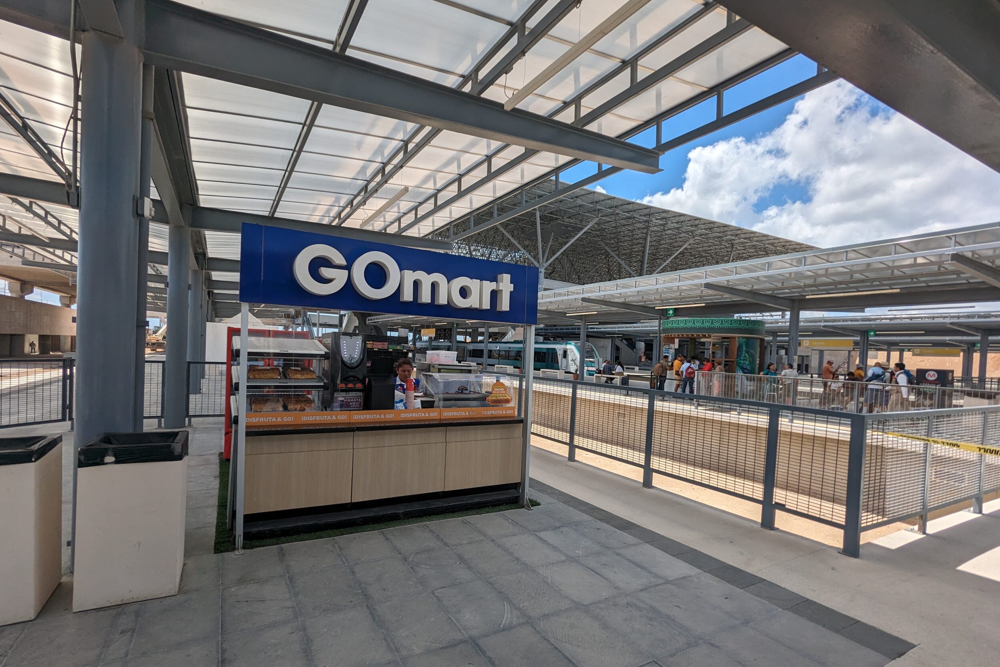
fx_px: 472
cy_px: 364
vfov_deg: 70.3
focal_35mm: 17
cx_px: 496
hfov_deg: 93.3
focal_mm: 2.35
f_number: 2.2
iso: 45
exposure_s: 1/2066
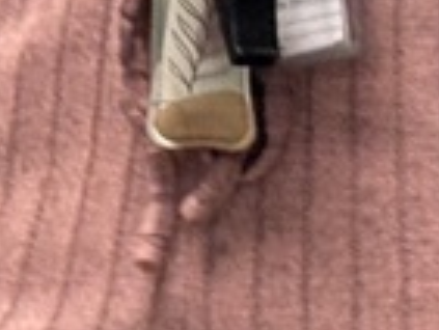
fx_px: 4430
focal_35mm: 349
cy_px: 84
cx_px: -1130
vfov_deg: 4.3
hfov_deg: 5.2
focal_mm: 6.76
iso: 125
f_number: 1.78
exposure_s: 1/60
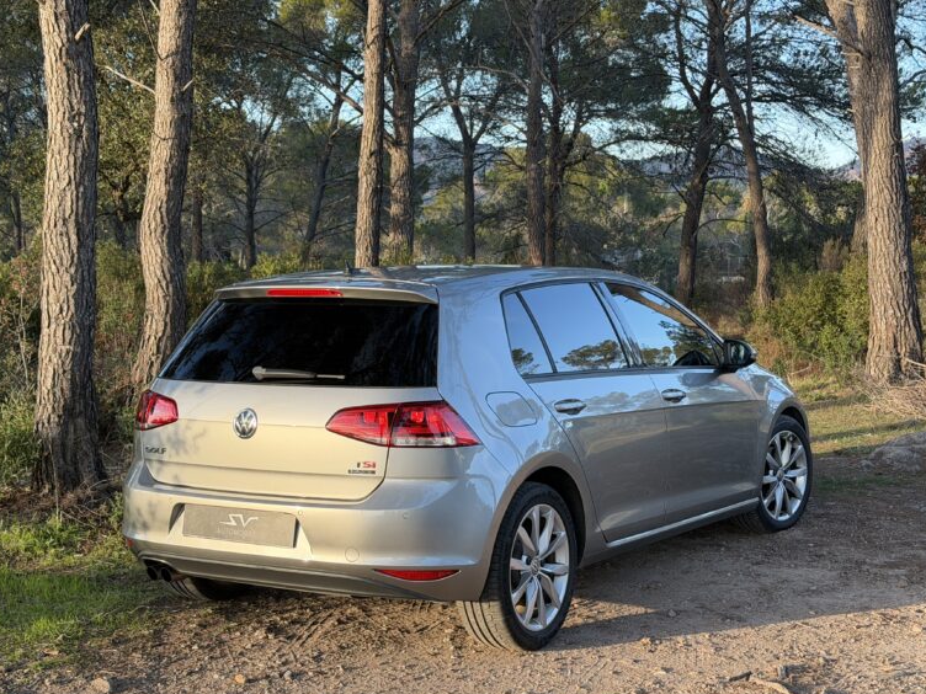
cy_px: 353
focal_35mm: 49
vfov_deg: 29.7
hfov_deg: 38.9
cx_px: 463
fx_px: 1311
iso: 64
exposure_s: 1/194
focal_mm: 6.76
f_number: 1.78
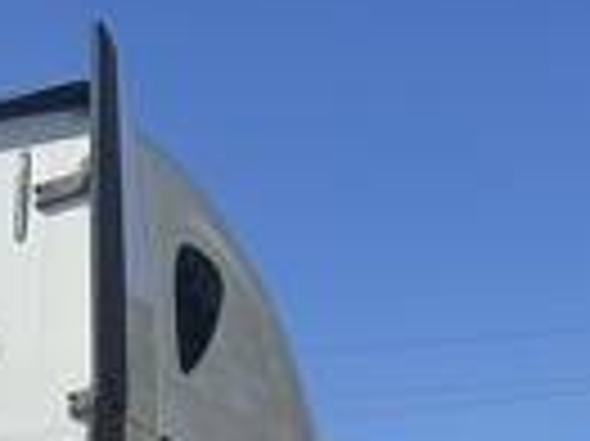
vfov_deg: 12.4
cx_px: -405
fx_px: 1873
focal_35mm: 110
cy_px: 770
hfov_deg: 15.8
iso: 80
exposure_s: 1/4608
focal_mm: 6.76
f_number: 1.78
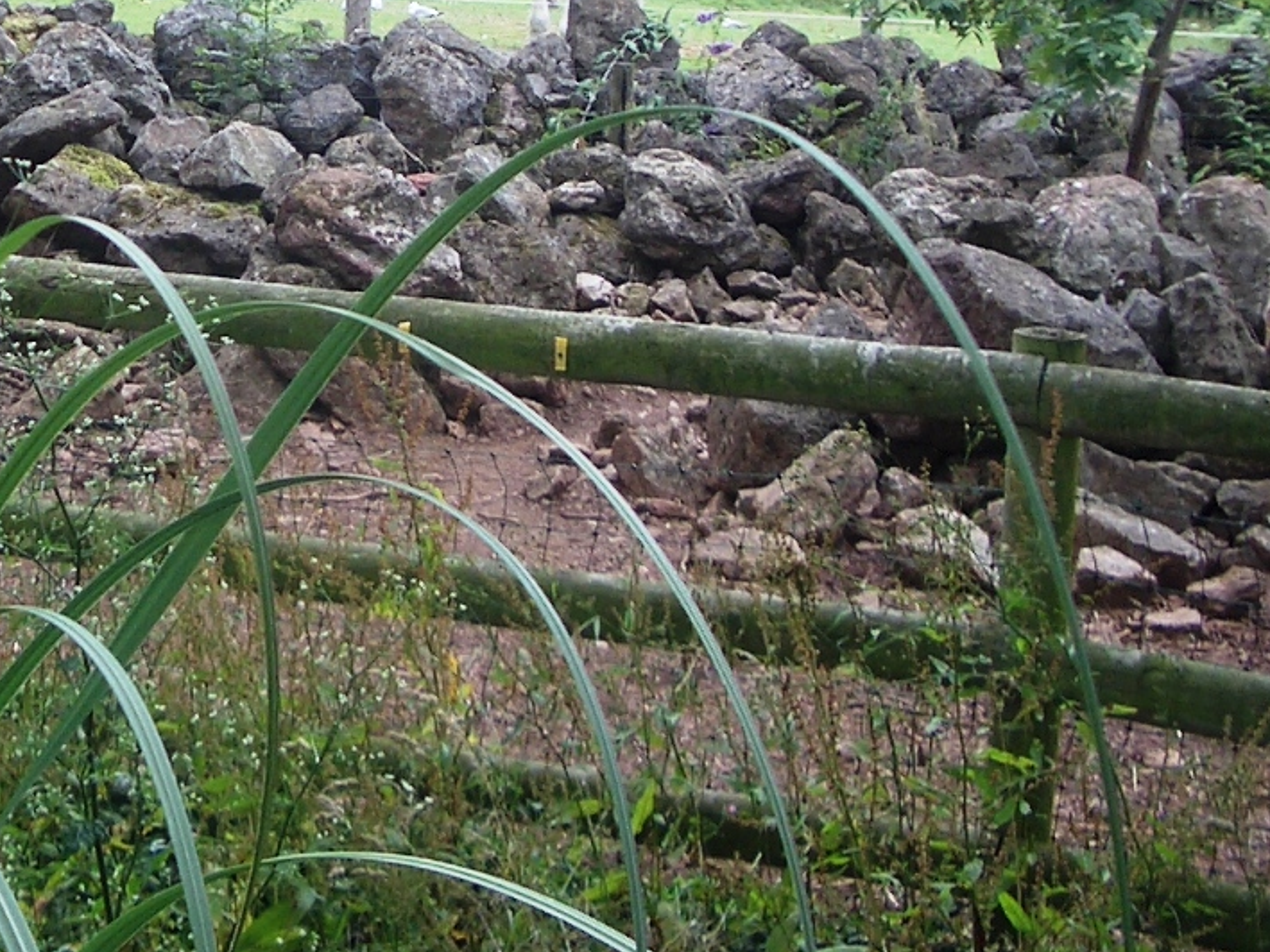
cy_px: 84
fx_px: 2899
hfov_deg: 24.0
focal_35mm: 79
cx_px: 134
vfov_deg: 18.3
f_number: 2.6
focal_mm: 5.8
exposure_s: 1/250
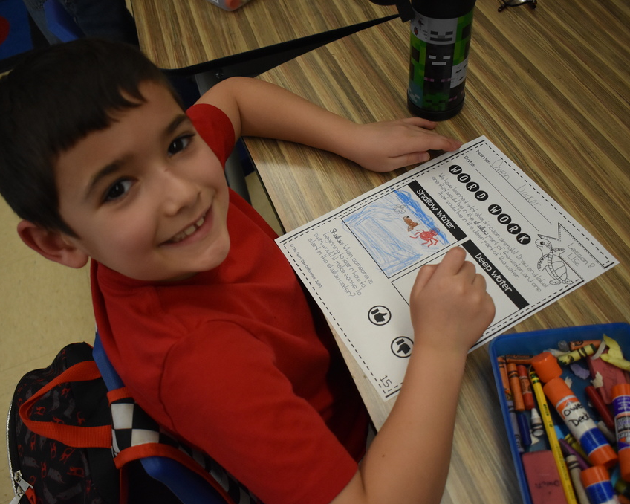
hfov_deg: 52.8
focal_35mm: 34
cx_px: 290
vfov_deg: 43.3
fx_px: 634
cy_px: 253
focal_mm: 20
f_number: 3.5
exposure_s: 1/500
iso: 2000
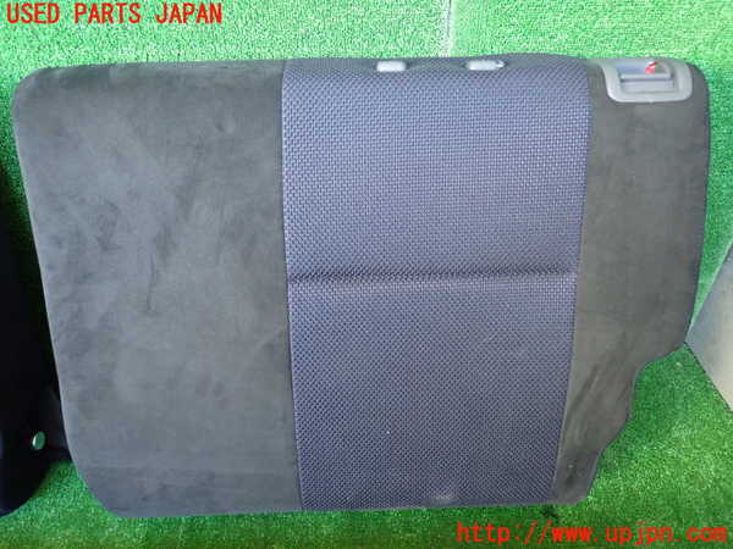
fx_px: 529
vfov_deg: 54.9
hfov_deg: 69.4
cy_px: 274
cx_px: 366
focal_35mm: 25
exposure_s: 1/30
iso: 400
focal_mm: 4.5
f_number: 2
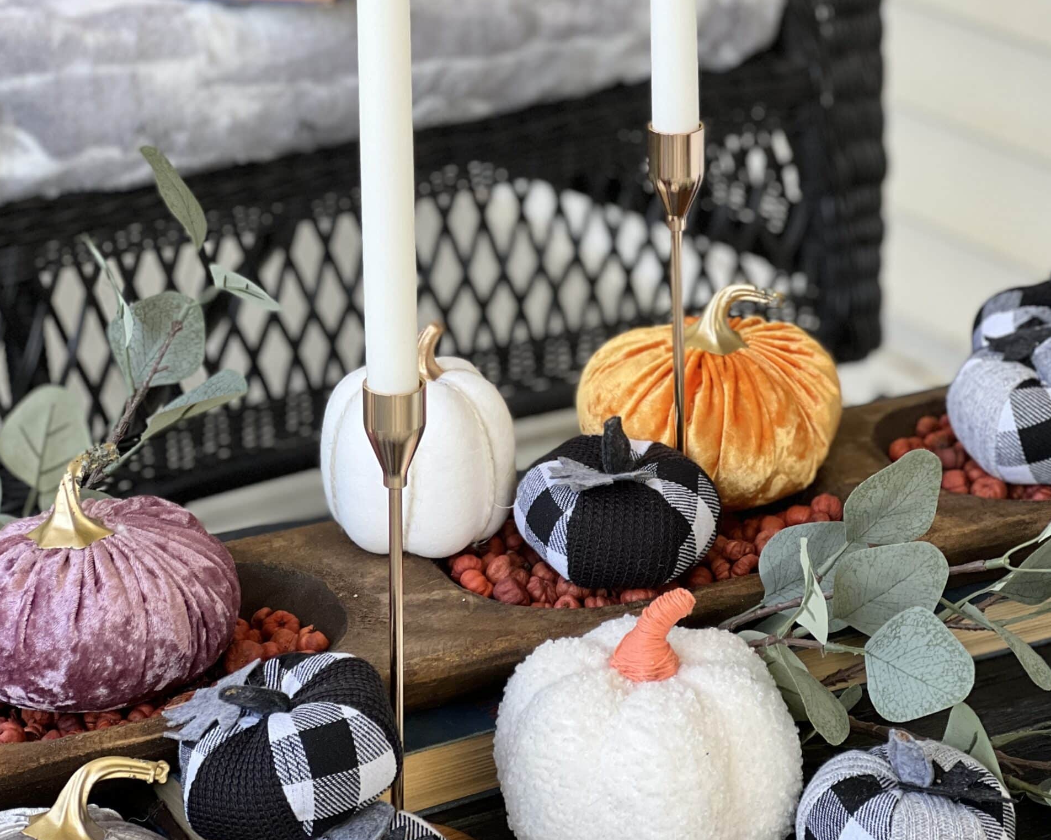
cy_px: 287
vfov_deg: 15.2
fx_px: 3142
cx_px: 526
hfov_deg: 19.0
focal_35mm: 101
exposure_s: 1/121
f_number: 2.8
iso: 80
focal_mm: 9
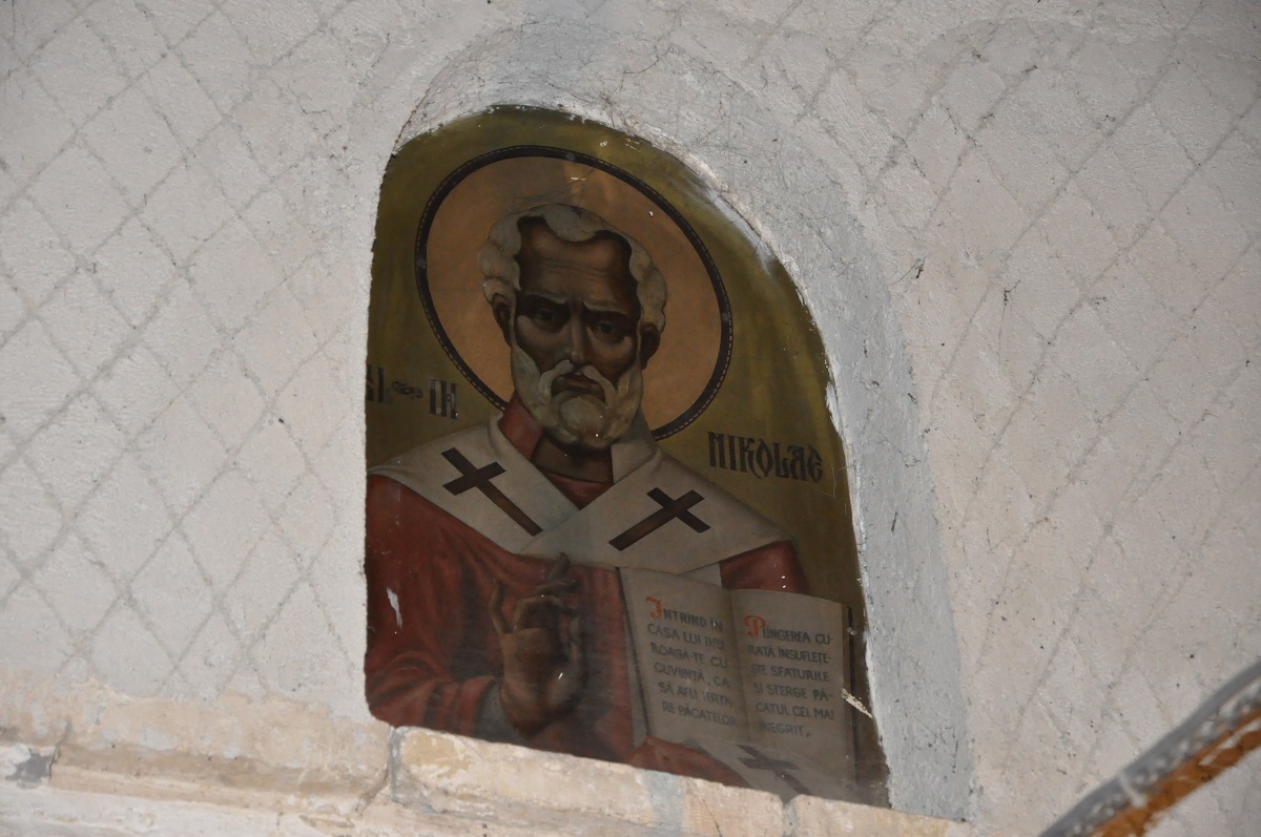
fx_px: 4461
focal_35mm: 128
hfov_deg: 16.1
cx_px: 630
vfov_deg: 10.7
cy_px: 418
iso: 2000
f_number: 5.6
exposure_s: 1/60
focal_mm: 85
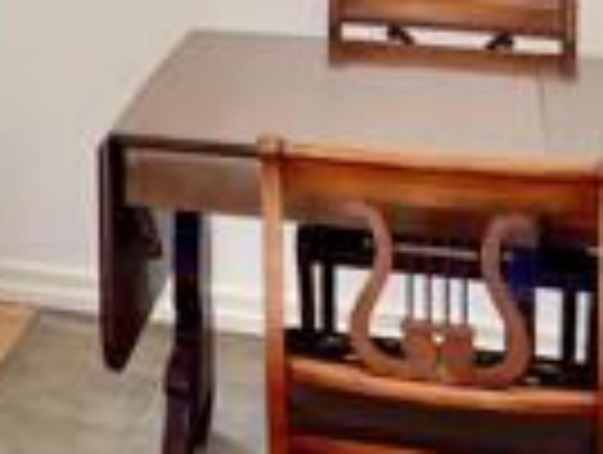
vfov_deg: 11.7
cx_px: -572
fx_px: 2077
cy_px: -301
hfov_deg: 14.1
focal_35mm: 119
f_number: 1.6
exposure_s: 1/120
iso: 80
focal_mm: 5.1
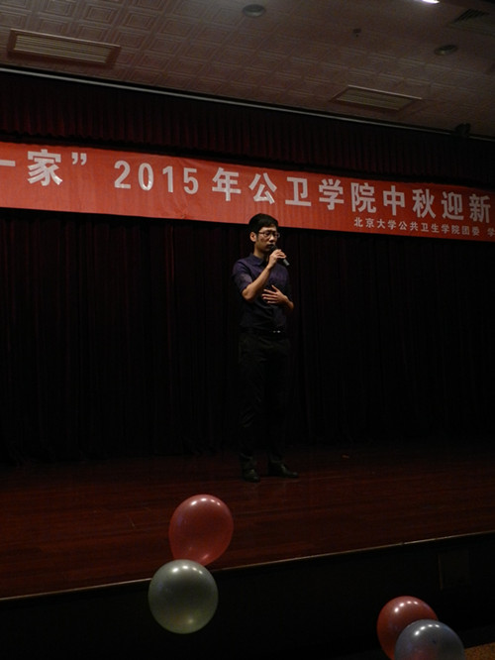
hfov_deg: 37.7
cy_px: 330
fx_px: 724
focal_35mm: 38
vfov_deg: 49.0
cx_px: 248
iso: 800
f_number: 4
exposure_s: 1/60
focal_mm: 6.7
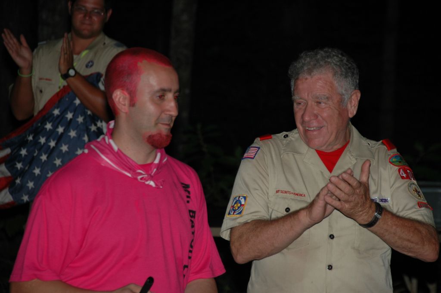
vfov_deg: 5.4
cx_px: 220
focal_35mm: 255
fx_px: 3120
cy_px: 146
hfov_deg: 8.1
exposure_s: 1/60
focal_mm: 170
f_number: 5.6
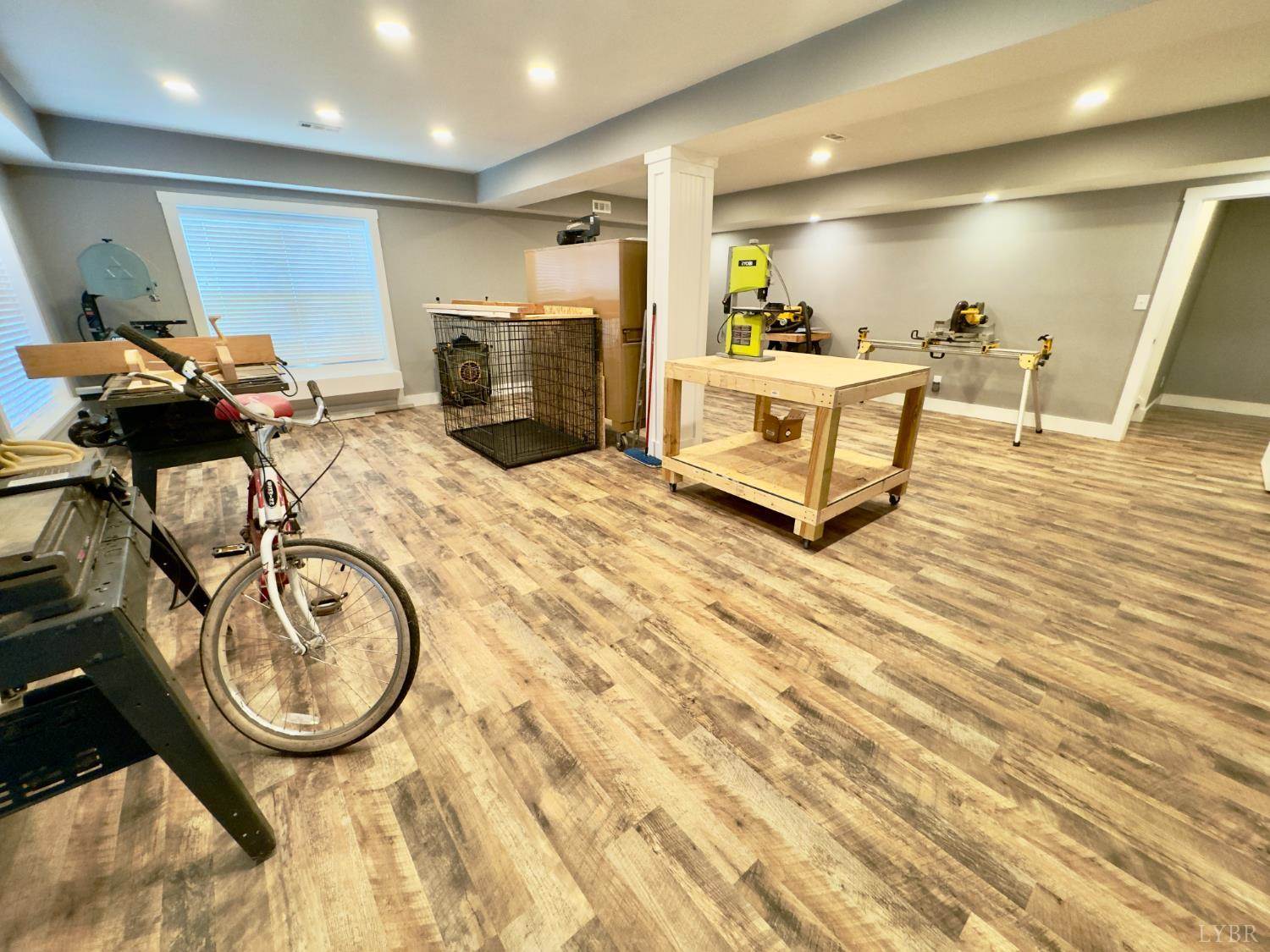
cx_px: 635
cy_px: 476
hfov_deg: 102.1
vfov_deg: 85.7
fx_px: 514
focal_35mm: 14
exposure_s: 1/60
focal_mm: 2.22
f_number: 2.2
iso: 250
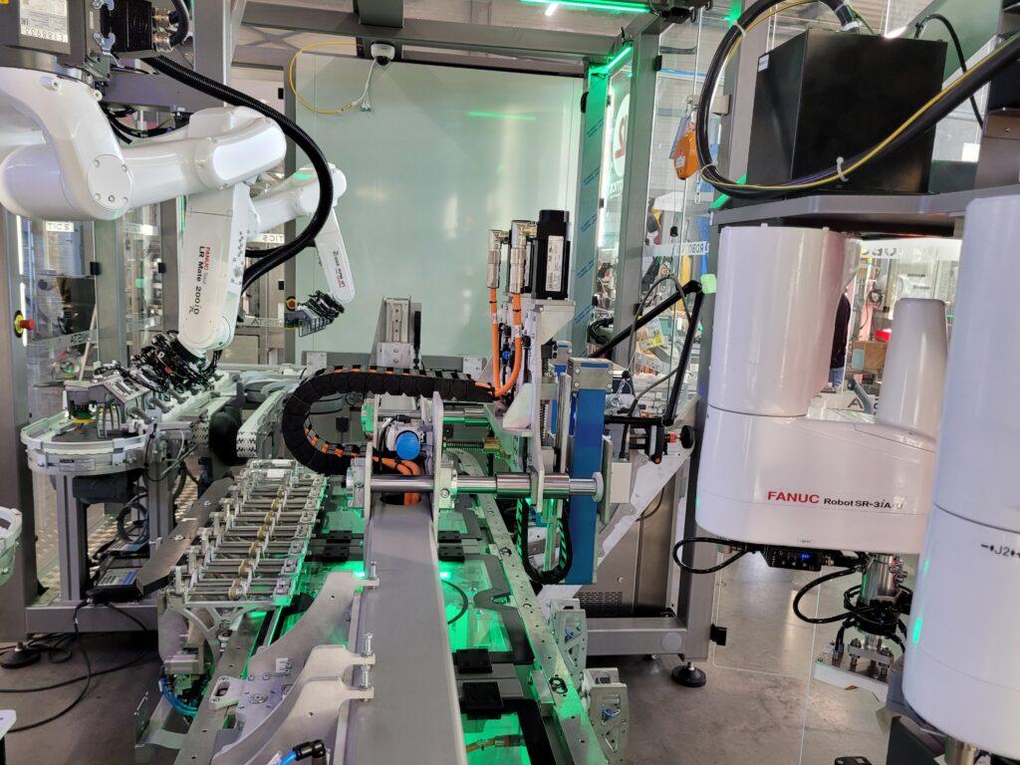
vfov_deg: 53.1
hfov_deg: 67.3
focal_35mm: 26
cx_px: 510
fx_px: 766
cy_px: 382
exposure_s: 1/100
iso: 200
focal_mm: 5.4
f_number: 1.8
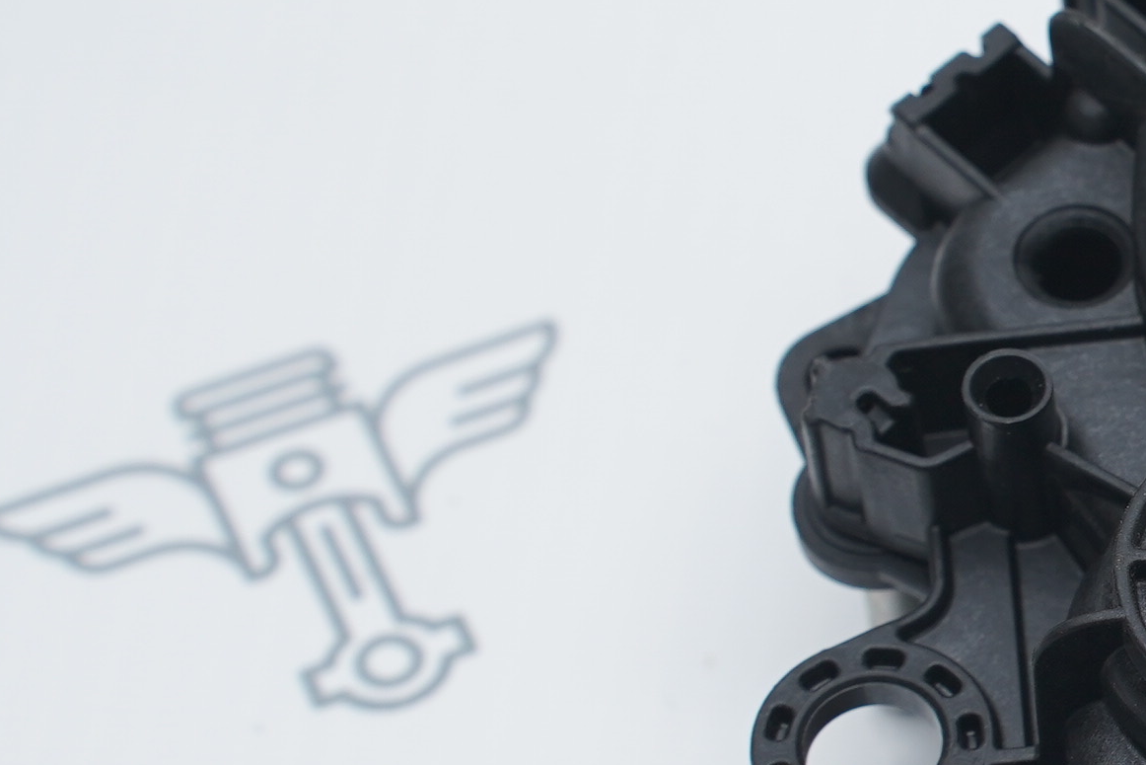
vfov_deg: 5.4
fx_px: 8086
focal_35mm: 254
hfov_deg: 7.9
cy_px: 493
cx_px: 1788
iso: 500
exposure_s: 1/160
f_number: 6.3
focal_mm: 75
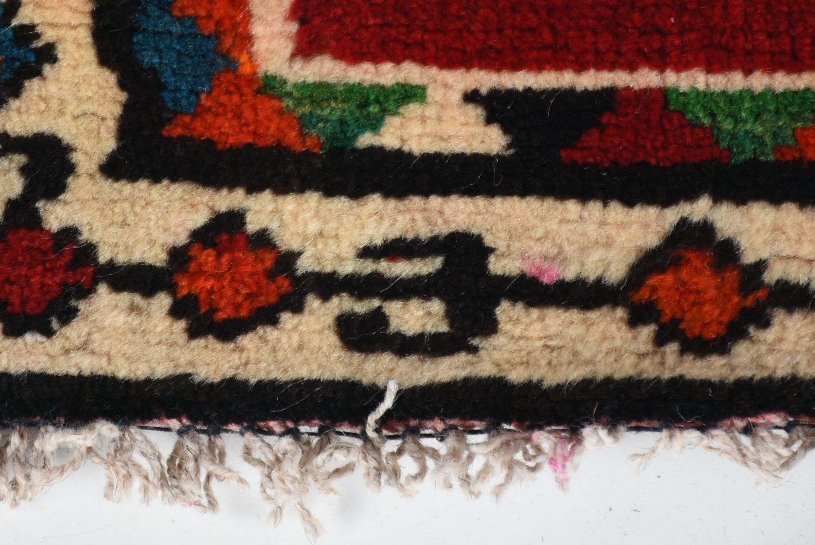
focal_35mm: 307
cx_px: 291
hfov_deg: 6.7
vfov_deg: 4.5
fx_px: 6955
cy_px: 191
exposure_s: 1/60
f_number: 6.3
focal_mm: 140
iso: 100
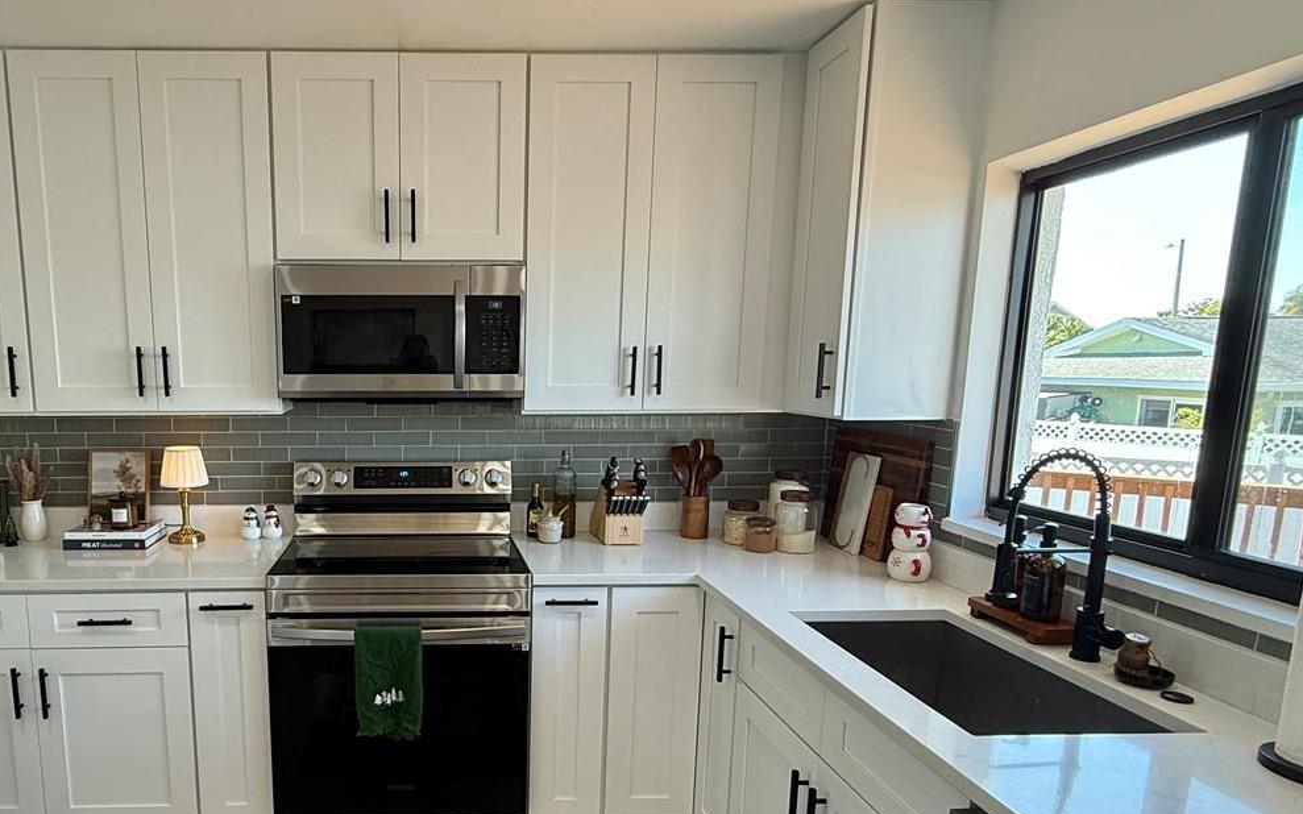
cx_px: 440
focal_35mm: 24
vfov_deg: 50.5
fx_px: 852
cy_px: 514
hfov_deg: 72.7
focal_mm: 2.22
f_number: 2.2
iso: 125
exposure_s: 1/120
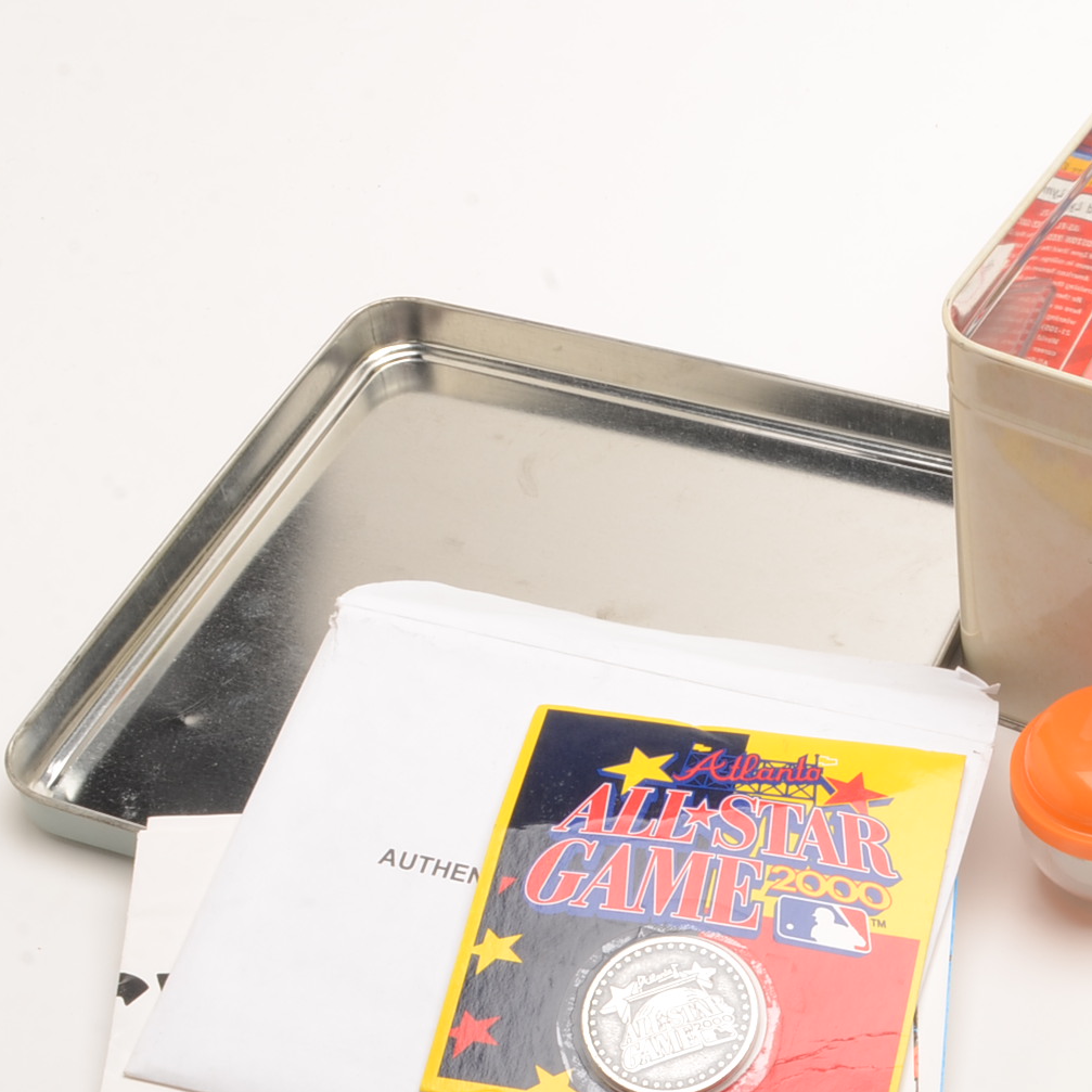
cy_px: 720
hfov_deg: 19.7
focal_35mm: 84
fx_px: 2999
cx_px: 1218
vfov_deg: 20.6
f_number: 22
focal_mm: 27
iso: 100
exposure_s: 1/160
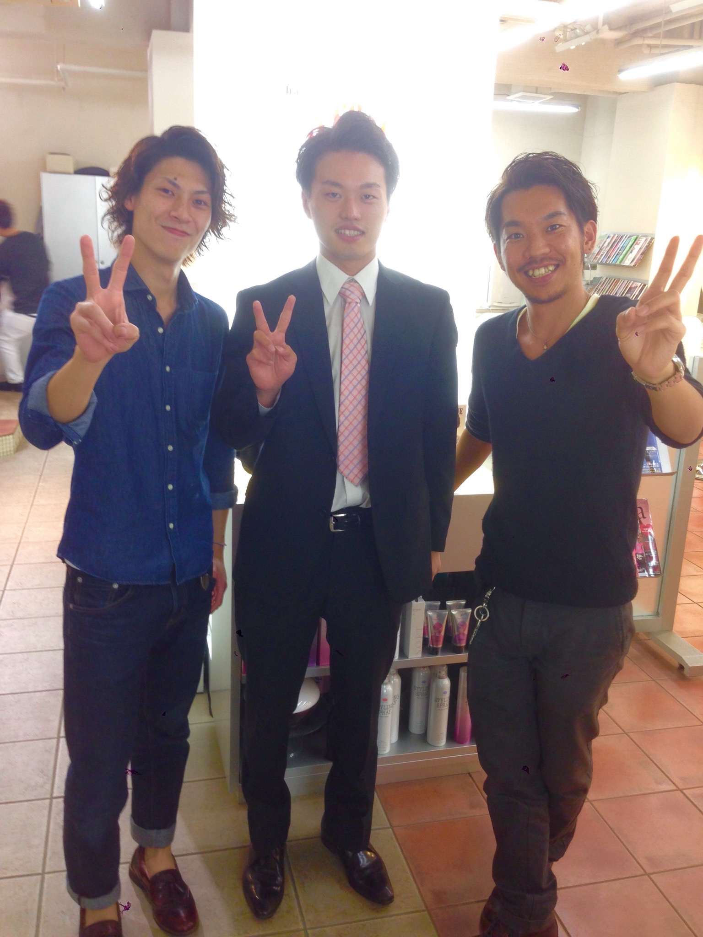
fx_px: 894
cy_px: 468
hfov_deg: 42.9
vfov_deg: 55.4
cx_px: 352
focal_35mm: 33
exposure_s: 1/20
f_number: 2.4
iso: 64
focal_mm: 4.12
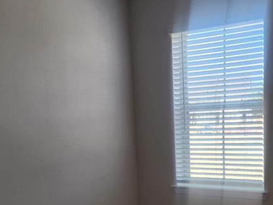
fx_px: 434
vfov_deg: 25.7
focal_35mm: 55
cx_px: 166
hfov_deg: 34.8
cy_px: 186
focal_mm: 5.4
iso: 80
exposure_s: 1/180
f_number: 1.8
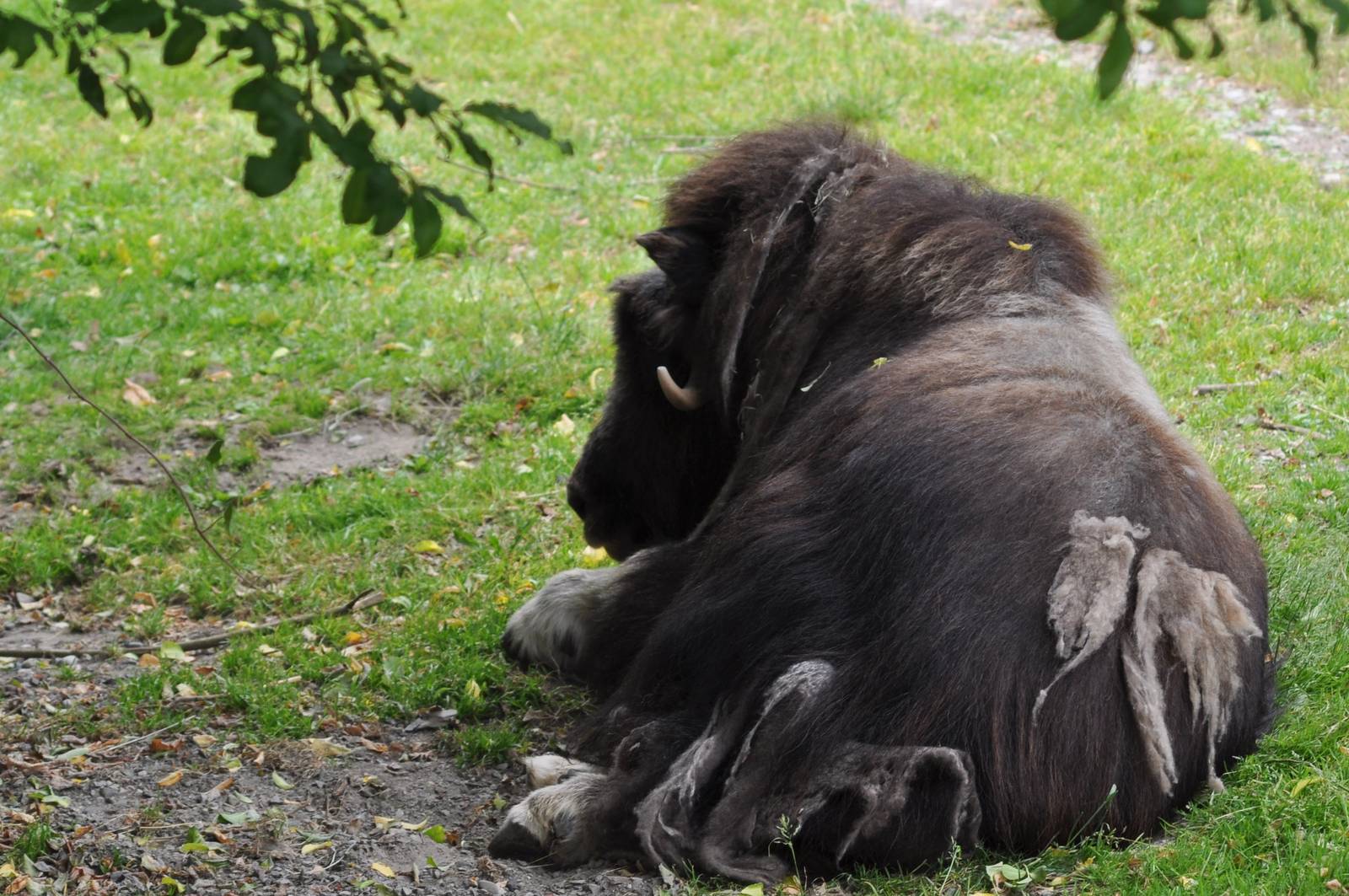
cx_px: 674
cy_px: 448
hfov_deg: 13.7
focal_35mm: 150
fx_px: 5614
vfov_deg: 9.1
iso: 200
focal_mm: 100
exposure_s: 1/200
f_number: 5.6
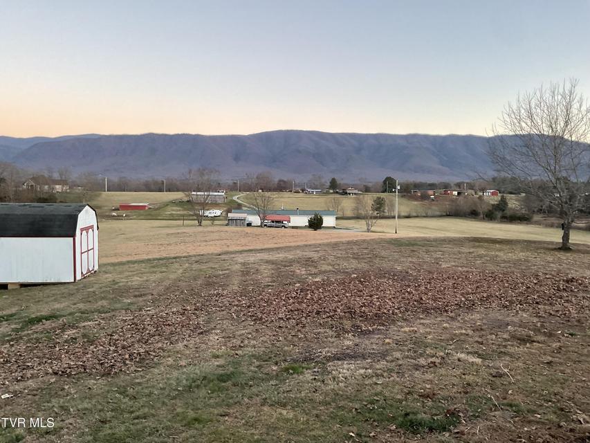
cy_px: 222
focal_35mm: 29
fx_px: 494
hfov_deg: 61.7
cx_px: 295
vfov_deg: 48.2
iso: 50
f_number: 1.8
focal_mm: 3
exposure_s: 1/120
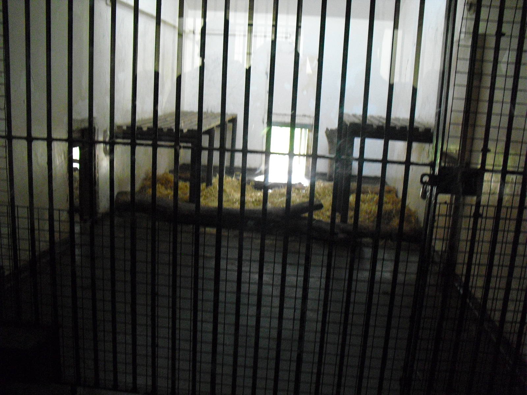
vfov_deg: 39.7
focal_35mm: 36
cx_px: 264
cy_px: 198
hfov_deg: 51.4
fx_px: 548
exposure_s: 1/100
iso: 800
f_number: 3.1
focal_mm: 6.3
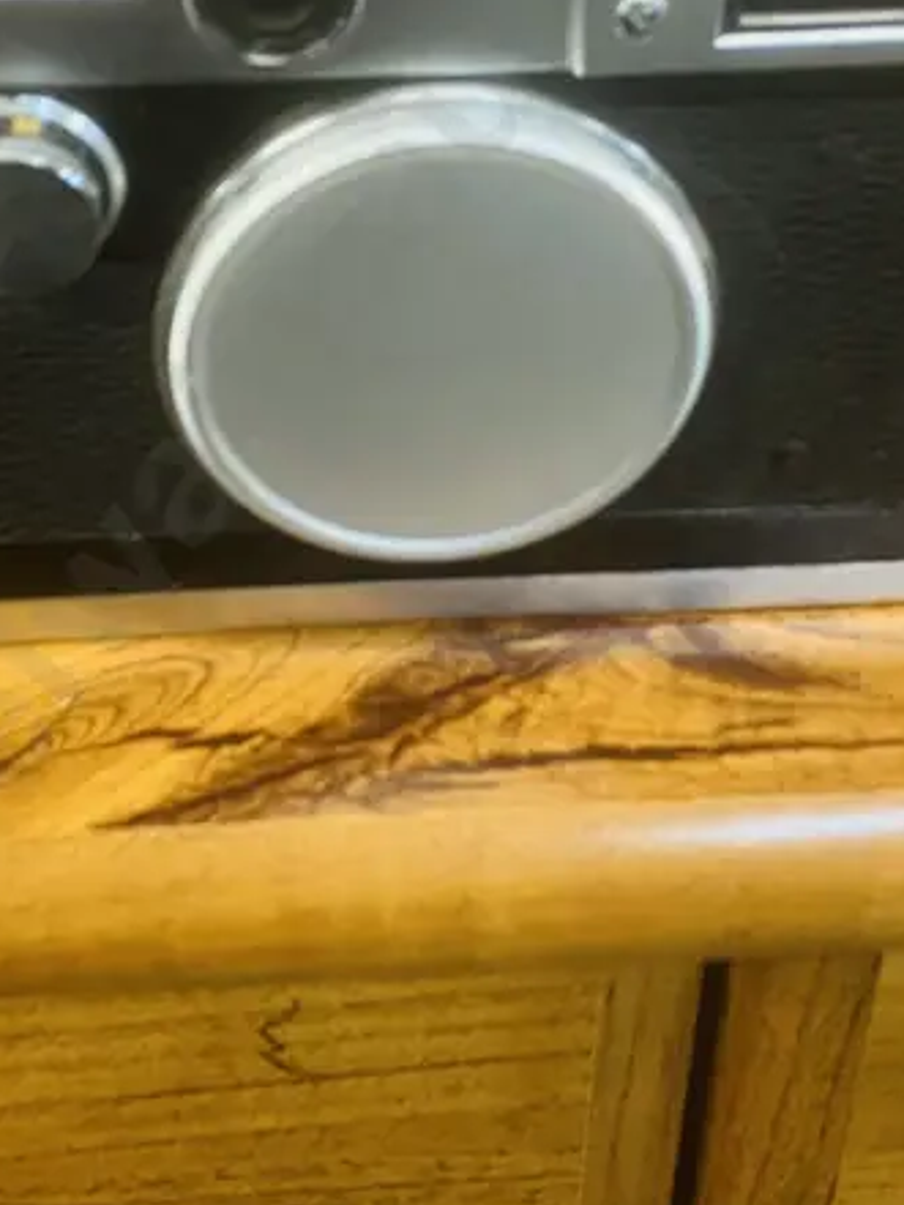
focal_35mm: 65
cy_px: 301
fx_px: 2262
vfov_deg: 29.3
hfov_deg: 22.5
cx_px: 325
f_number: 1.8
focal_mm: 3.99
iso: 250
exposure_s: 1/33
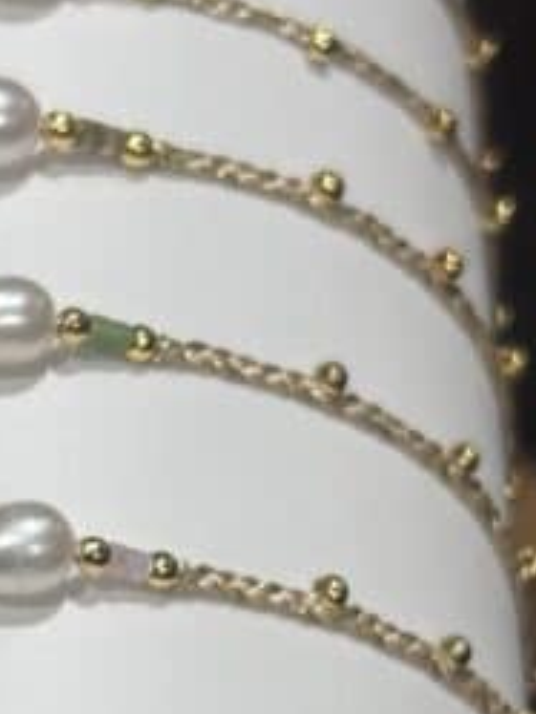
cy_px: 820
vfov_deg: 9.1
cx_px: -57
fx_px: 4414
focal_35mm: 214
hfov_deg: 6.9
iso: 32
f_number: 1.6
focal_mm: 5.96
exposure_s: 1/294
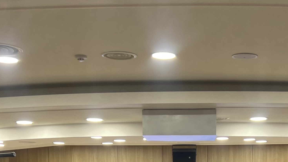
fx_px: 573
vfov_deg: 14.9
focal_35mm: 75
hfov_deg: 28.1
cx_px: 191
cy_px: 245
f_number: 1.5
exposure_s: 1/120
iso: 64
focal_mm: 5.7
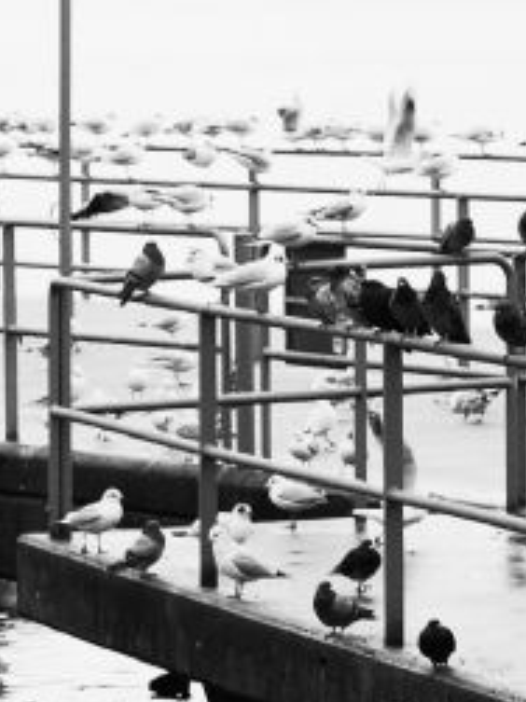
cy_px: 547
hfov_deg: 4.6
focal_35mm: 323
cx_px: -207
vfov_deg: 6.1
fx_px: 6549
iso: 200
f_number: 6.3
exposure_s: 1/160
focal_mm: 55
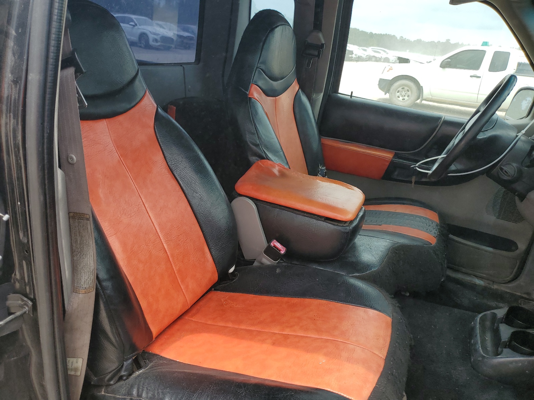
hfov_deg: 67.3
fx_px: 401
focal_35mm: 26
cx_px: 267
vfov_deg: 53.1
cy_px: 200
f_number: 1.5
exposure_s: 1/833
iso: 50
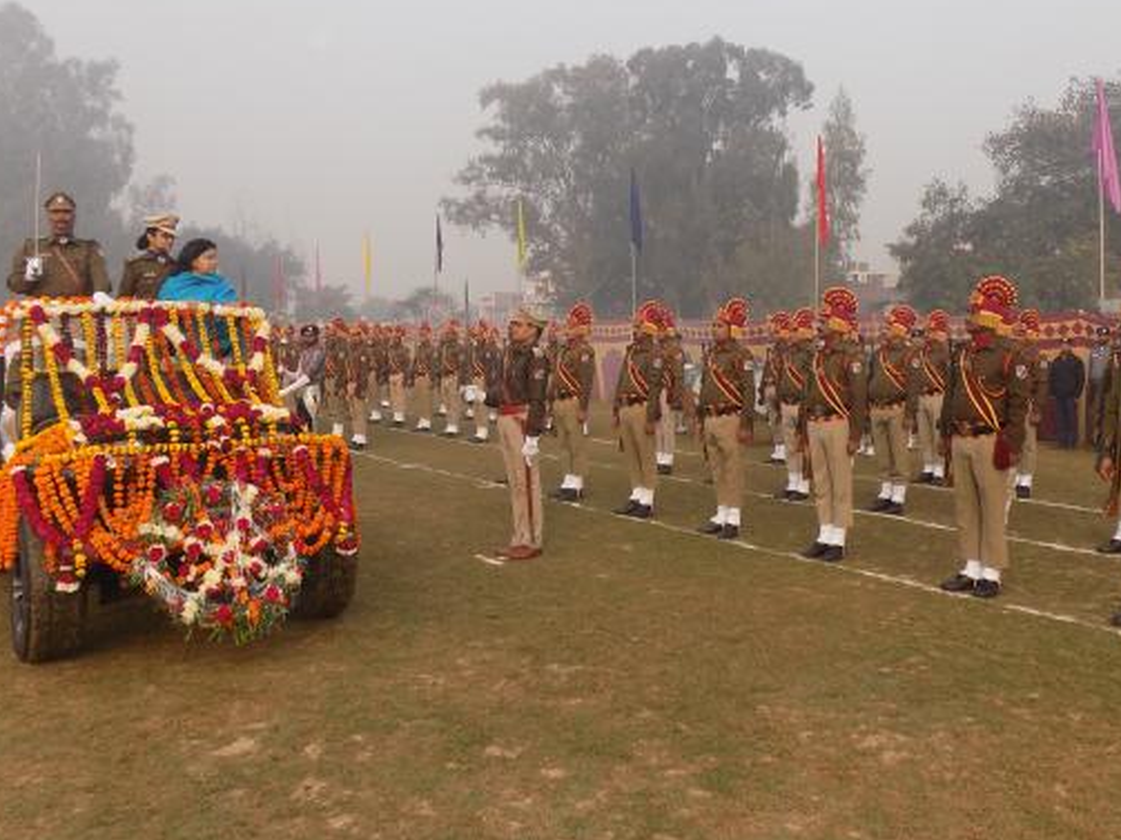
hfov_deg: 56.6
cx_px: 642
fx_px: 1036
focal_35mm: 32
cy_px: 342
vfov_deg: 43.9
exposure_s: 1/400
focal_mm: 4
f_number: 3.1
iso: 80
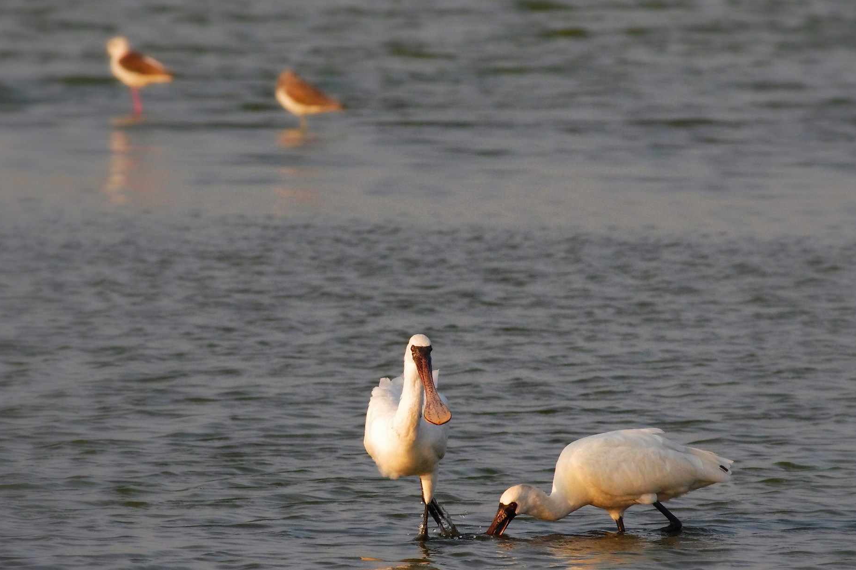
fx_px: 26058
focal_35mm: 1096
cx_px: 385
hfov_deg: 1.9
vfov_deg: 1.3
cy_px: 356
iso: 3200
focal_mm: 560
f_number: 10
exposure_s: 1/800
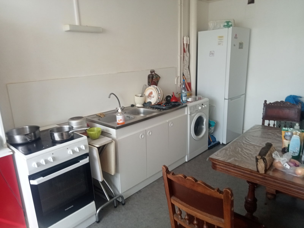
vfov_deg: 49.7
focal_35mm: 28
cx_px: 152
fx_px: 246
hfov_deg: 63.4
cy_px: 114
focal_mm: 3.46
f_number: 2.2
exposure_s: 1/40
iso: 100
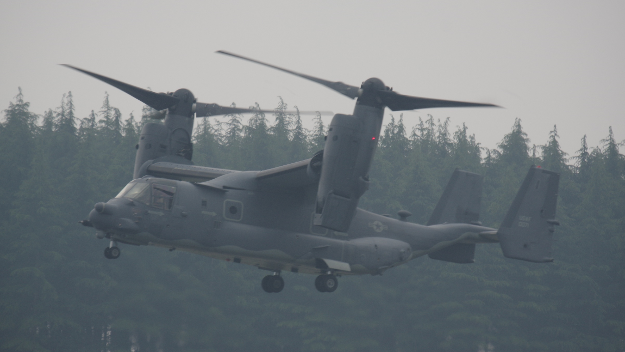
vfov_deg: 2.5
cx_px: 313
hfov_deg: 4.4
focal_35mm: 488
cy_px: 183
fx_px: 8087
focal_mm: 310
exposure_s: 1/400
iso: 400
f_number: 6.7
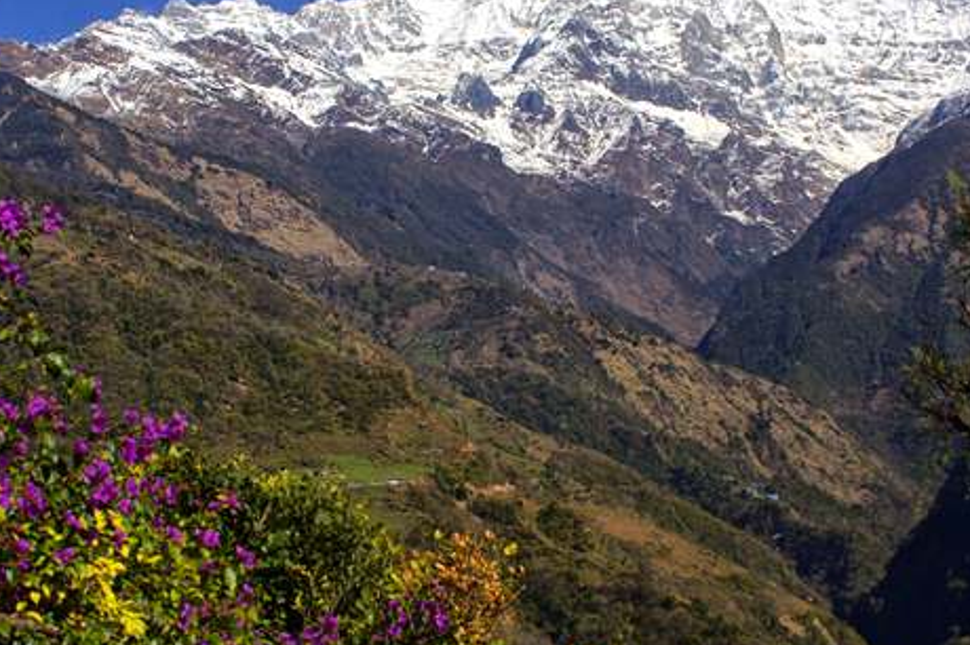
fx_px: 1965
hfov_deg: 27.7
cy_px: 251
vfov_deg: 18.6
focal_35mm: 73
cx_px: 506
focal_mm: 28
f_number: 7.1
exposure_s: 1/160
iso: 100
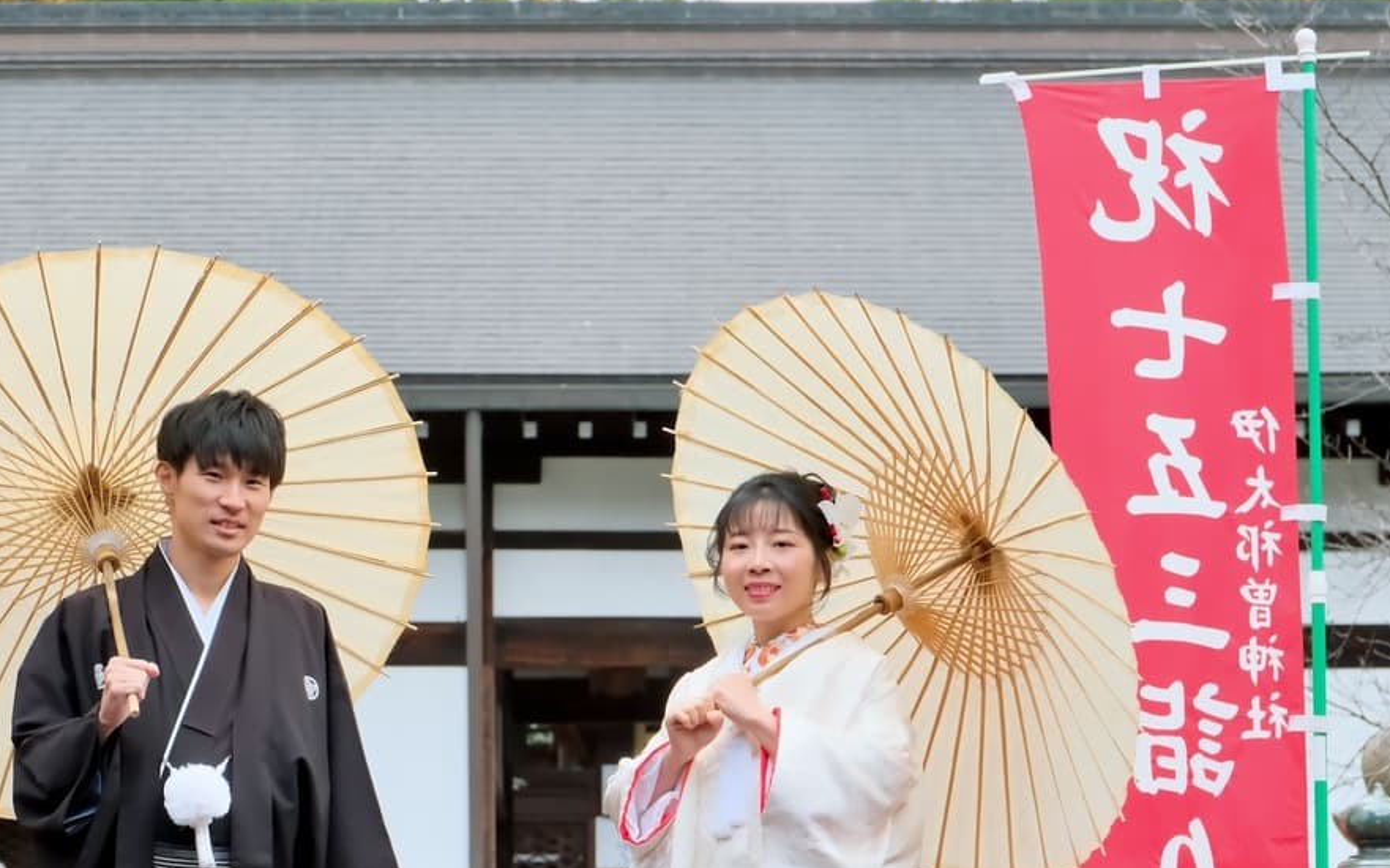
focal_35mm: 175
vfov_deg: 7.5
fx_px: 6627
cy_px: 750
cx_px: 316
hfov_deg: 11.9
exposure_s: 1/320
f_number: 6.3
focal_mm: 70
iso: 1600
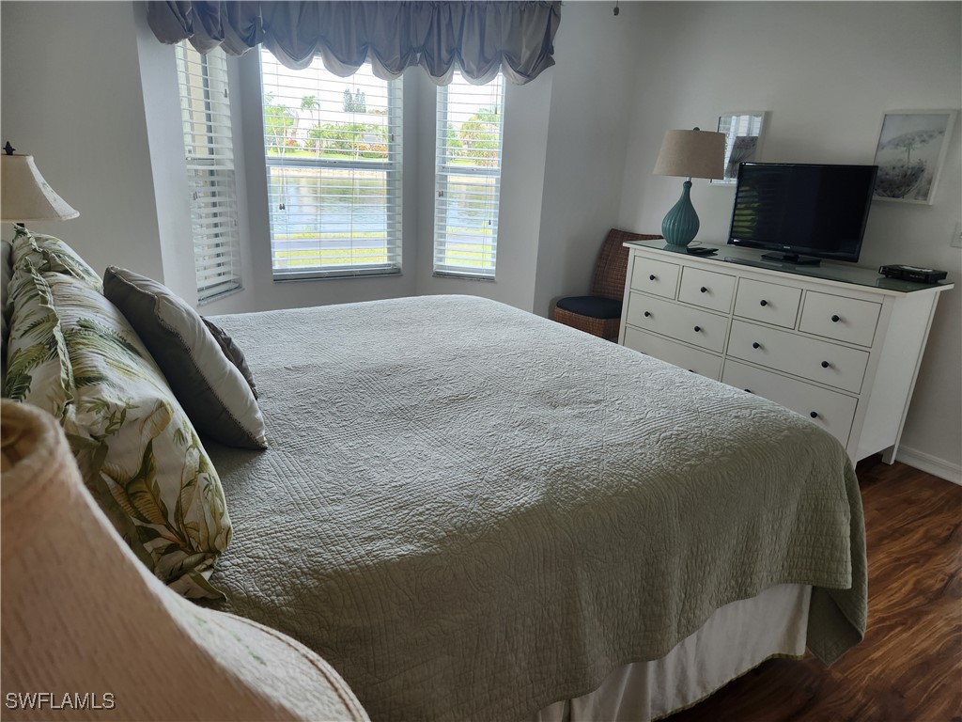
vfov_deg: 58.9
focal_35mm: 23
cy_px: 361
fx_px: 639
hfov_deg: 73.9
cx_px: 481
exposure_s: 1/180
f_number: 1.8
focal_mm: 5.4
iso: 100
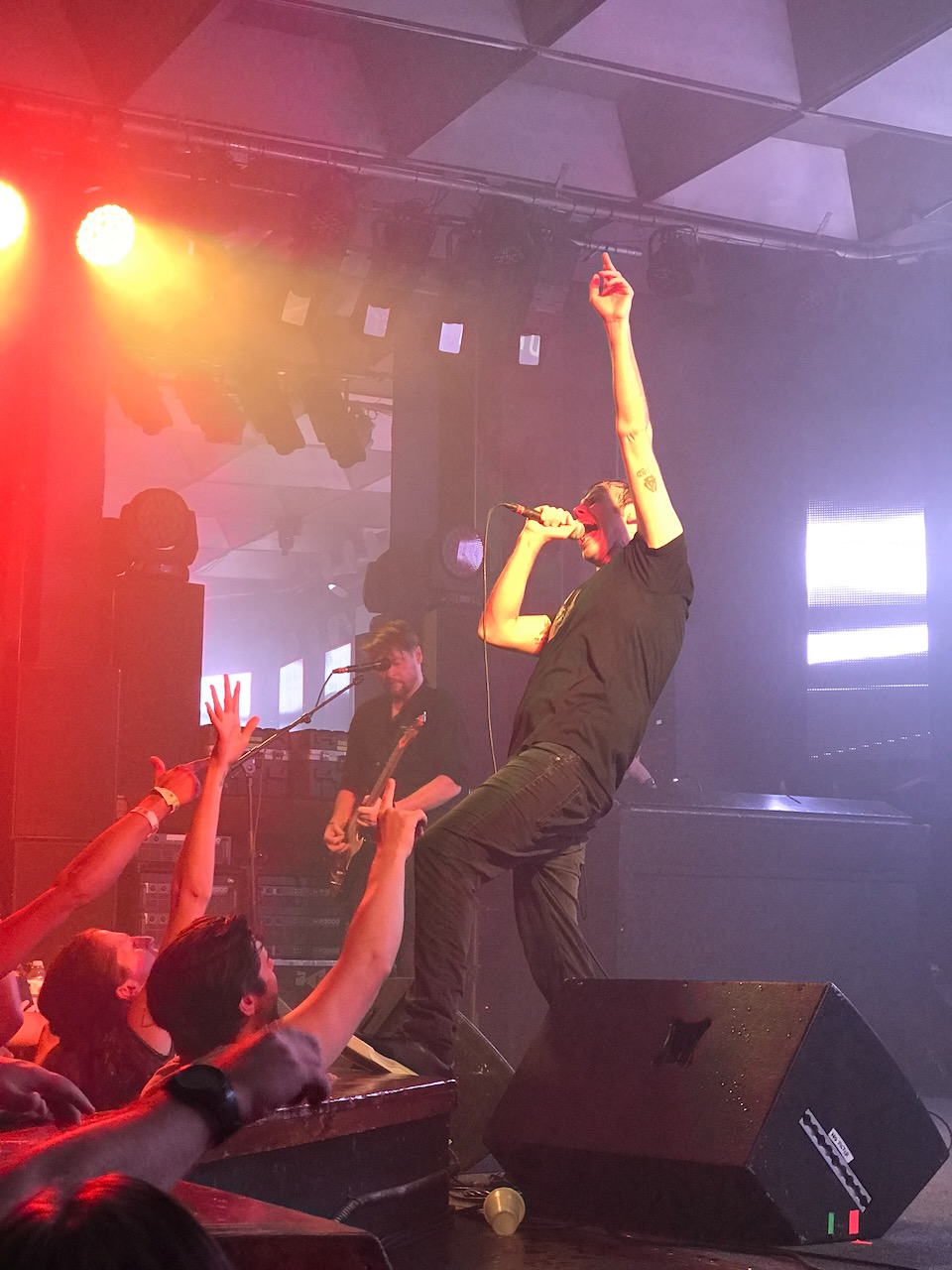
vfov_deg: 33.8
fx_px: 2090
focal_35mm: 57
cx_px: 476
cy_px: 635
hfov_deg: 25.7
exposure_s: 1/60
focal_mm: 6.6
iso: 250
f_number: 2.8
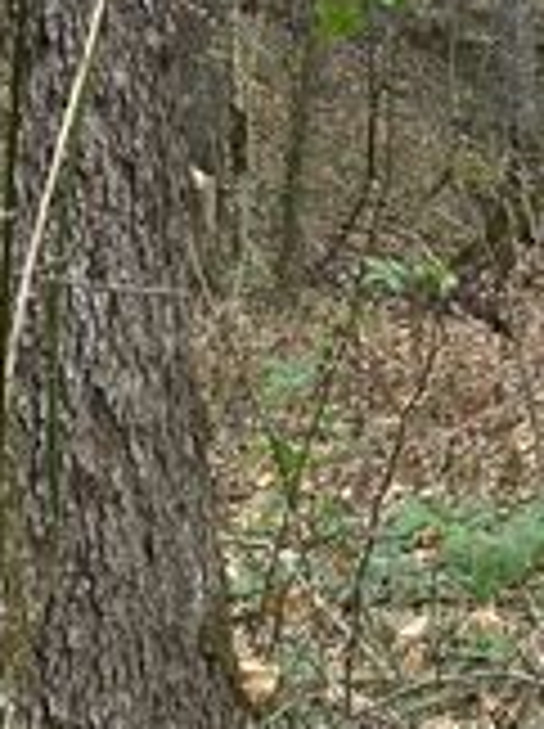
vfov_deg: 18.4
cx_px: 881
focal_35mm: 107
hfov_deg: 12.9
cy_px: 443
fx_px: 2248
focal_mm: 5.7
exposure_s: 1/229
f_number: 1.5
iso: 40
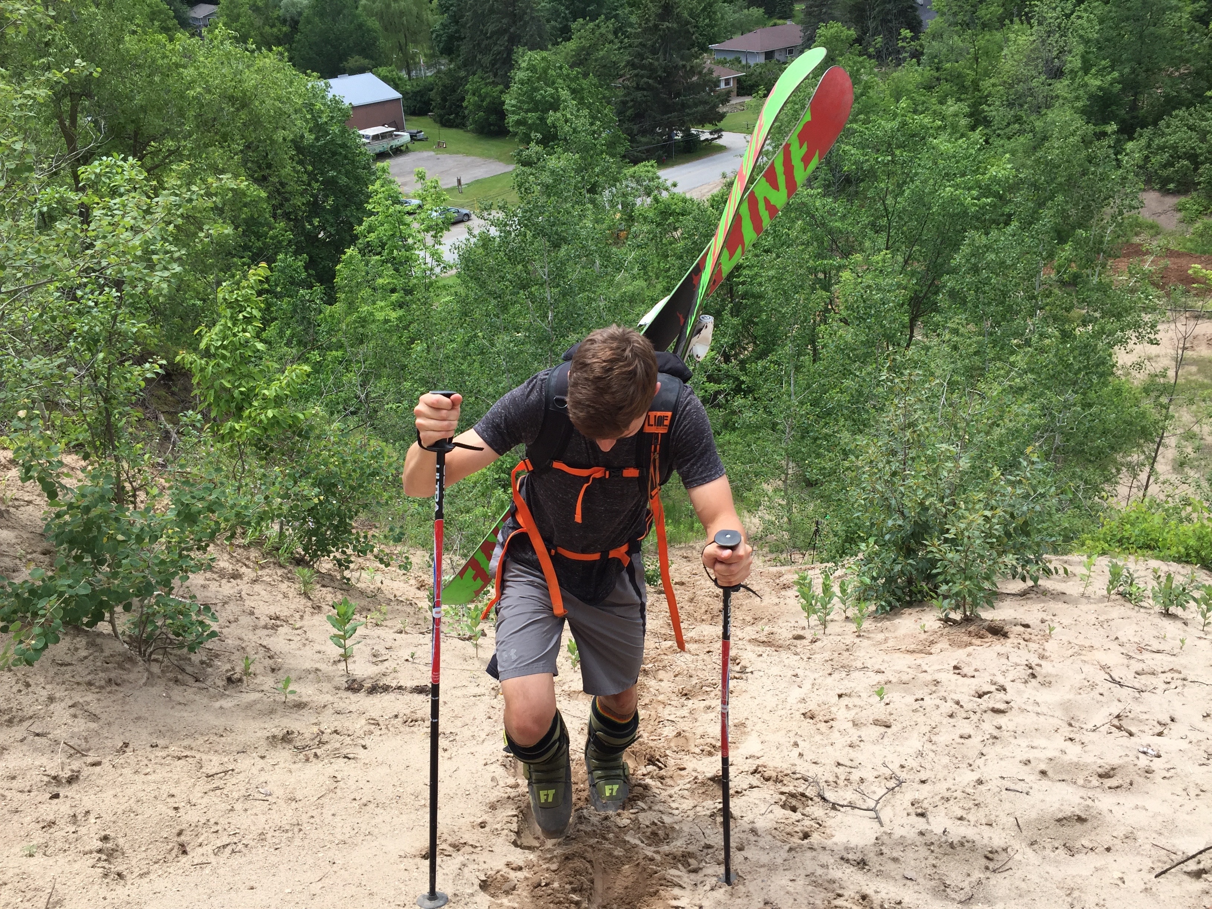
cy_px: 454
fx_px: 1015
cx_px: 606
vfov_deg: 48.2
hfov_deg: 61.7
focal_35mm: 29
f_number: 2.2
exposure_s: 1/807
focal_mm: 4.15
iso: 32
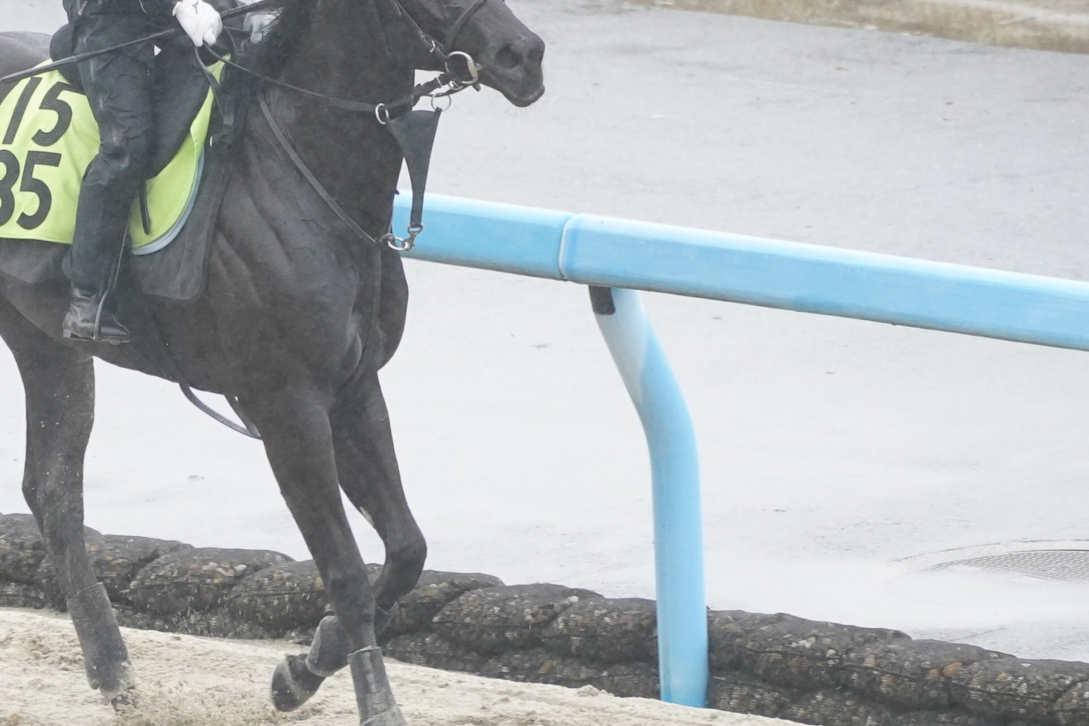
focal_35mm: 1225
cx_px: 252
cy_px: 237
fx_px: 37050
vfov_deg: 1.1
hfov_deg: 1.7
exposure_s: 1/500
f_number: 5.6
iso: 2500
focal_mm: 400
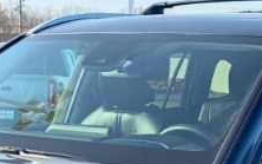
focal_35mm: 122
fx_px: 872
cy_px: 378
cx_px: 72
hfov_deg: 17.0
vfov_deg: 9.7
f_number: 1.7
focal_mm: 4.68
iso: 100
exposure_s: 1/250
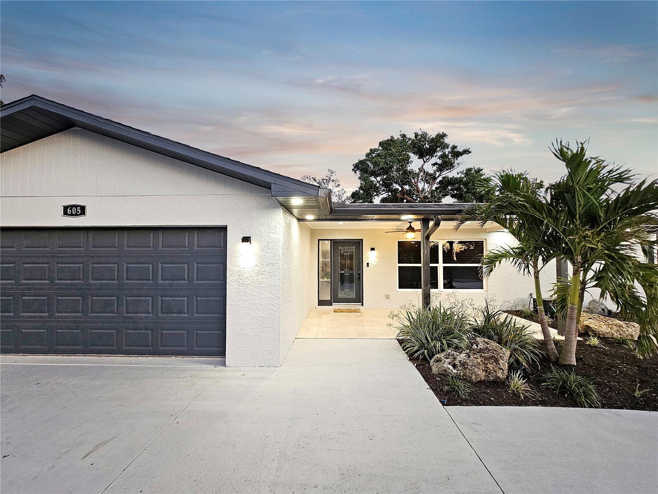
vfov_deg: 89.9
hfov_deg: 106.2
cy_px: 247
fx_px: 247
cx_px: 329
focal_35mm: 13
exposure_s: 1/60.2
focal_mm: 2.2
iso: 200
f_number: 2.2
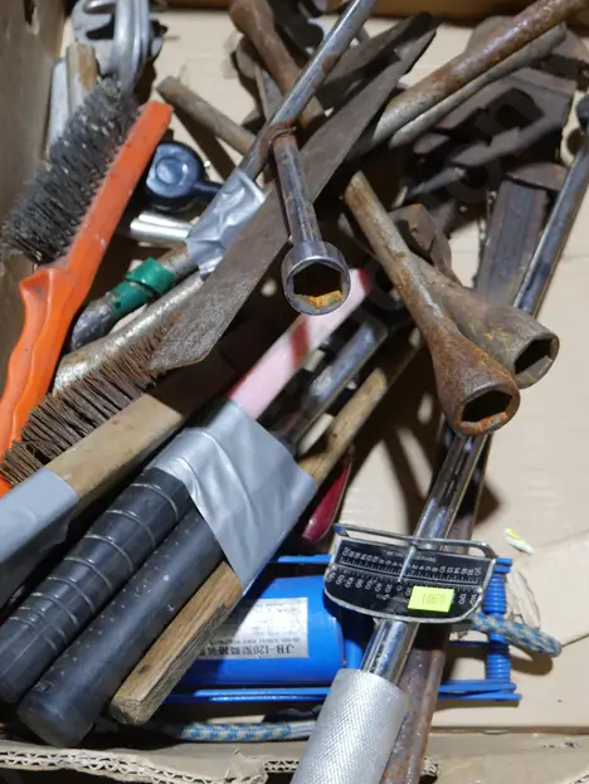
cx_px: 358
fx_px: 1043
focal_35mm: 46
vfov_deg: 41.1
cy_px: 322
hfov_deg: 31.4
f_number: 3.5
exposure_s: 1/60
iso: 320
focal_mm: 14
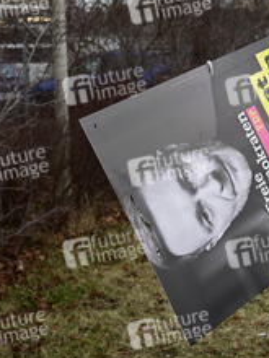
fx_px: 642
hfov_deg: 22.4
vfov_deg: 31.0
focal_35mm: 62
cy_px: 127
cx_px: 289
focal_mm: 31.5
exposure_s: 1/250
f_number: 4.5
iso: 100
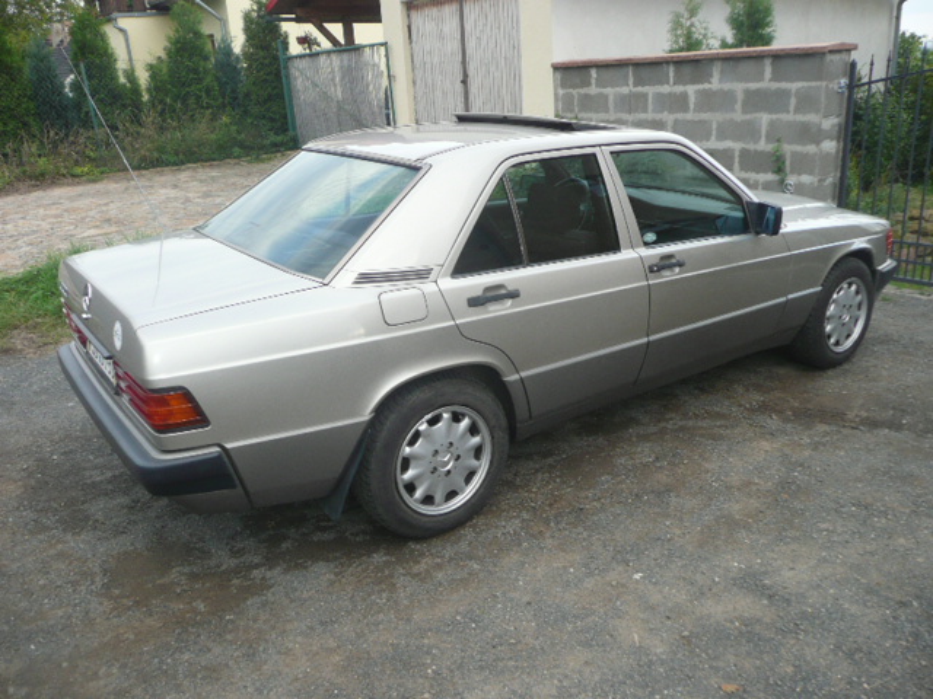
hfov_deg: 63.4
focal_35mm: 28
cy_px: 350
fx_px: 755
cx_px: 466
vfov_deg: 49.7
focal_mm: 4.6
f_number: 3.3
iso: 100
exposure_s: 1/40
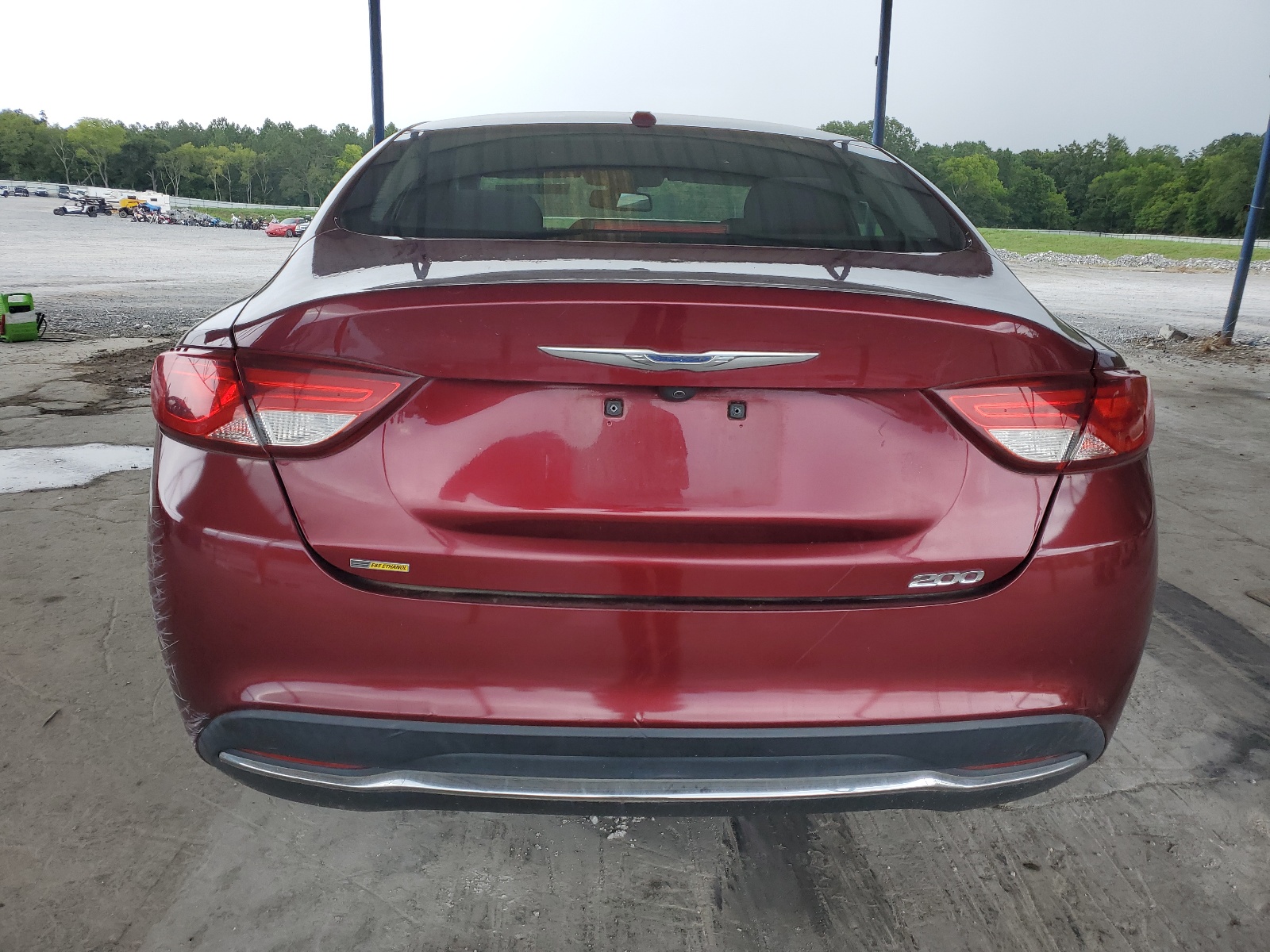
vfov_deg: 53.1
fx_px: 954
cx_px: 635
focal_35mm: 26
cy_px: 476
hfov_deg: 67.3
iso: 50
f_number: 1.5
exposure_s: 1/500
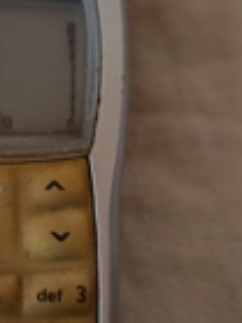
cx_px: 0
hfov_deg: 20.6
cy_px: 158
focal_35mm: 69
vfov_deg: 28.2
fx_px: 644
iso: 1912
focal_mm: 5.59
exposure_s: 1/20
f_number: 1.88
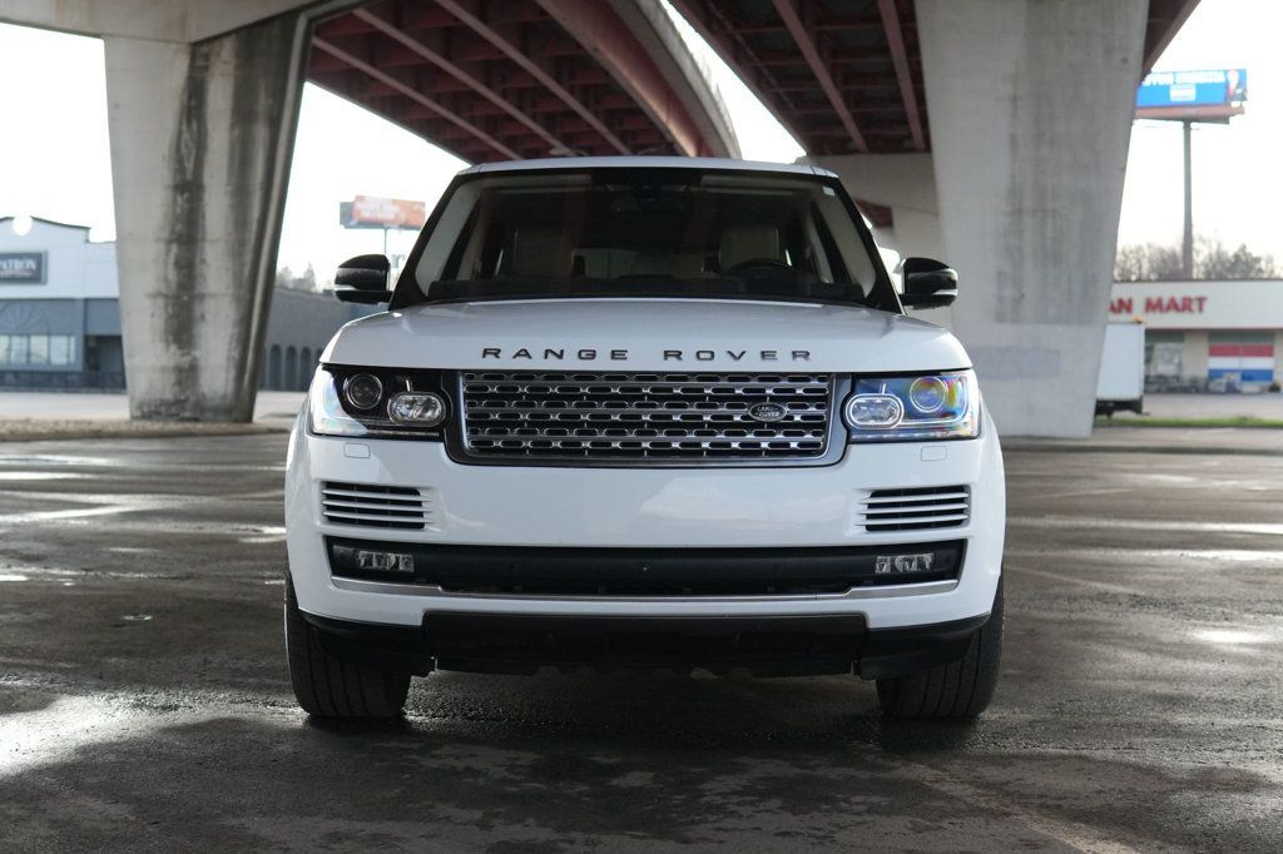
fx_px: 1603
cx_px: 642
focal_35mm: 45
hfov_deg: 43.6
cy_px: 427
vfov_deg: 29.8
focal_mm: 30
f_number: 2.8
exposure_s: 1/160
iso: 1600
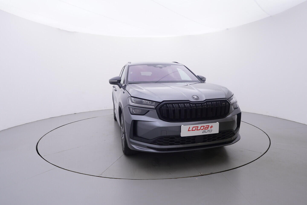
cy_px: 102
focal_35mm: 22
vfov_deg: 56.2
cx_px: 154
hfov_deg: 77.3
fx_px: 192
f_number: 5
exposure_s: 1/80
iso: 200
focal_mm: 15
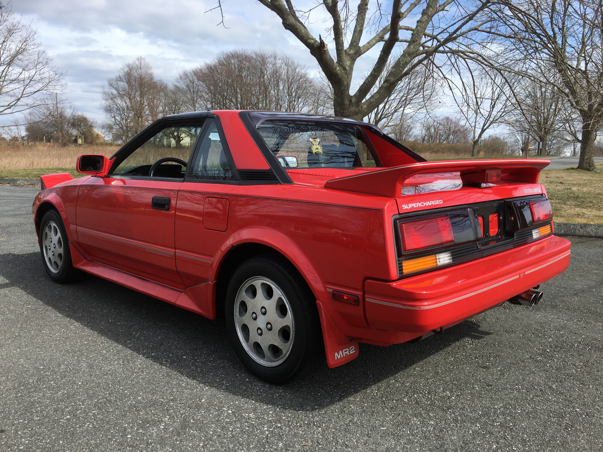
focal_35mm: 29
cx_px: 302
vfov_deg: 48.2
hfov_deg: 61.7
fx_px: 505
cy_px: 226
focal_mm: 4.15
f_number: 2.2
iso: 25
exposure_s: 1/1115
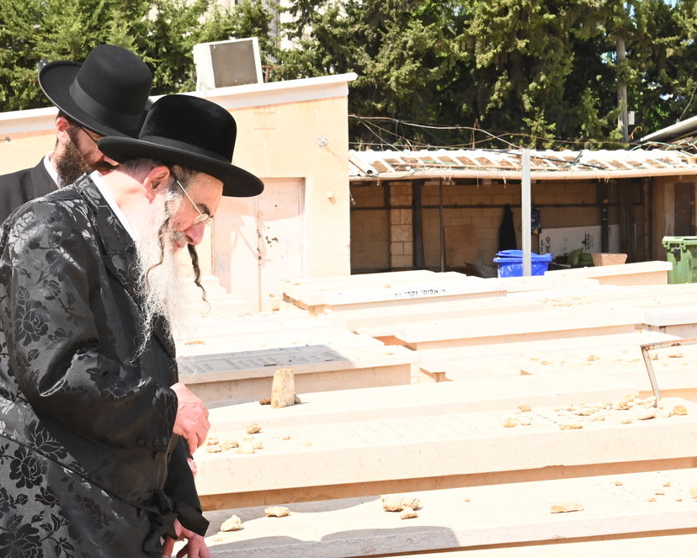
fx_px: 2291
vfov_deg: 13.9
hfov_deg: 17.3
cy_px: 282
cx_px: 256
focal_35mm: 111
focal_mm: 70
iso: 1250
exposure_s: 1/320
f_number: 22
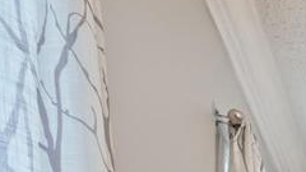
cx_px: 822
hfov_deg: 13.2
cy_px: 480
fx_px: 714
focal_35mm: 88
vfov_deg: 10.6
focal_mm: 14
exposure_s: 1/320
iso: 500
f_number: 8
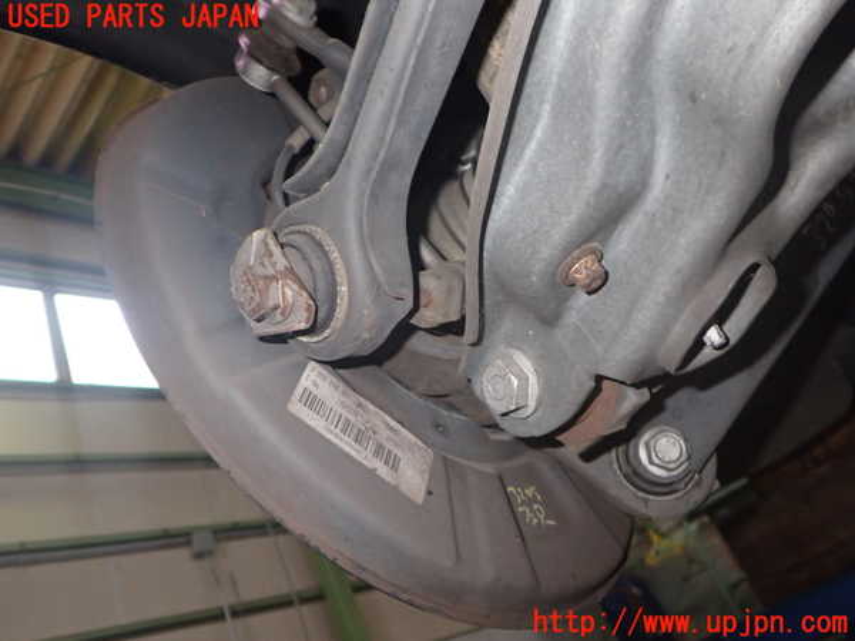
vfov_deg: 46.8
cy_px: 320
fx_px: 741
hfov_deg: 60.0
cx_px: 428
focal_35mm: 30
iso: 400
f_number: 6.3
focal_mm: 5.4
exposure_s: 1/30
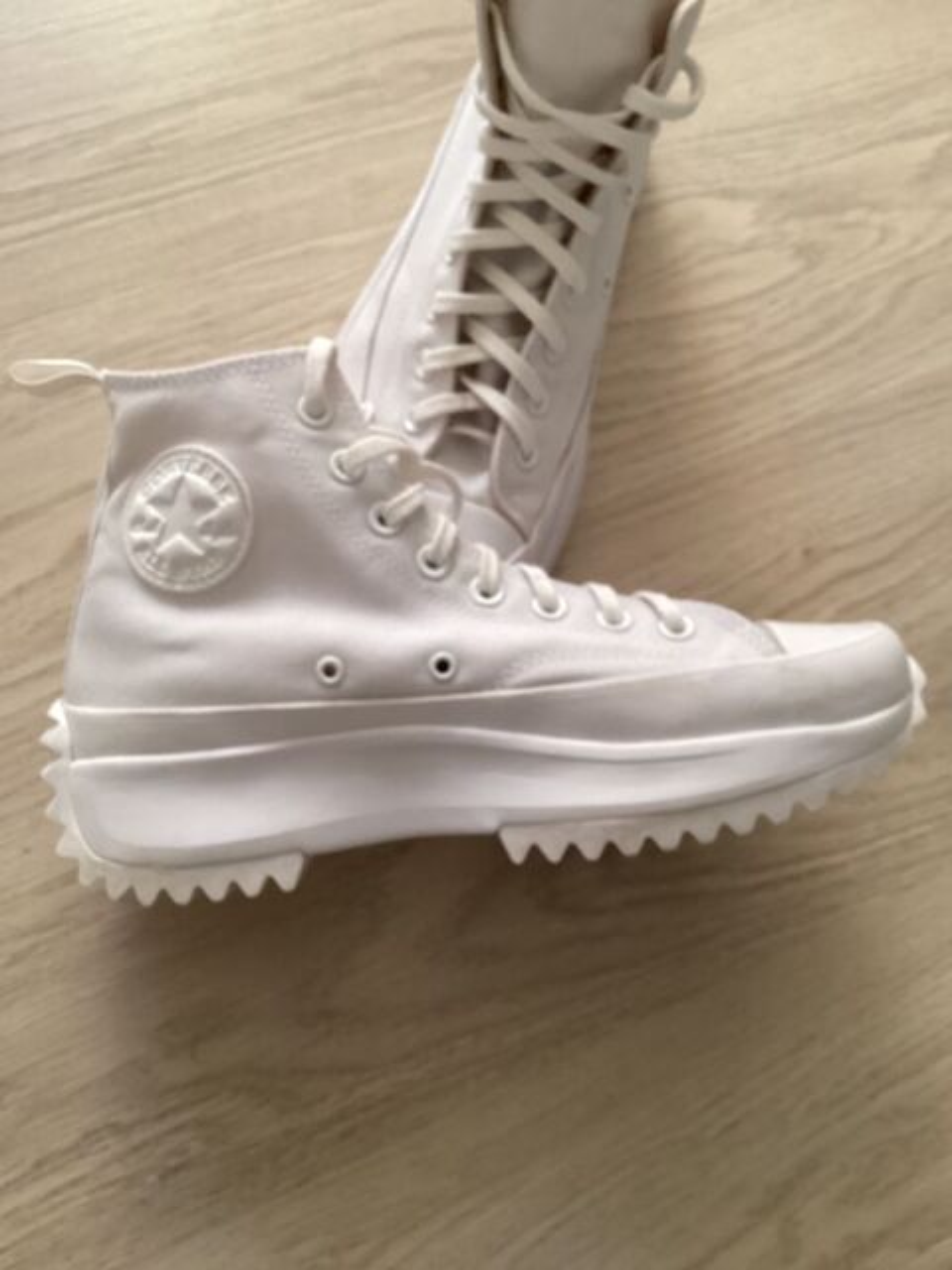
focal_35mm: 31
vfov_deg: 58.4
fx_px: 1137
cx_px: 476
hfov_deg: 45.4
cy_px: 635
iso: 250
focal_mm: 3.3
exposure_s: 1/60
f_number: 2.4
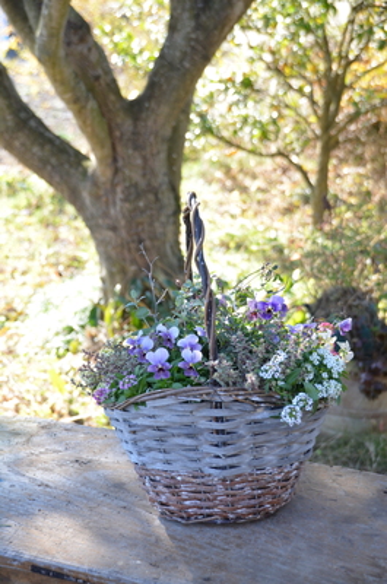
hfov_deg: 20.5
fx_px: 1069
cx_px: 194
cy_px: 292
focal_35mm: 66
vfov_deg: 30.6
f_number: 5.6
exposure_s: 1/160
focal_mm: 44
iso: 400
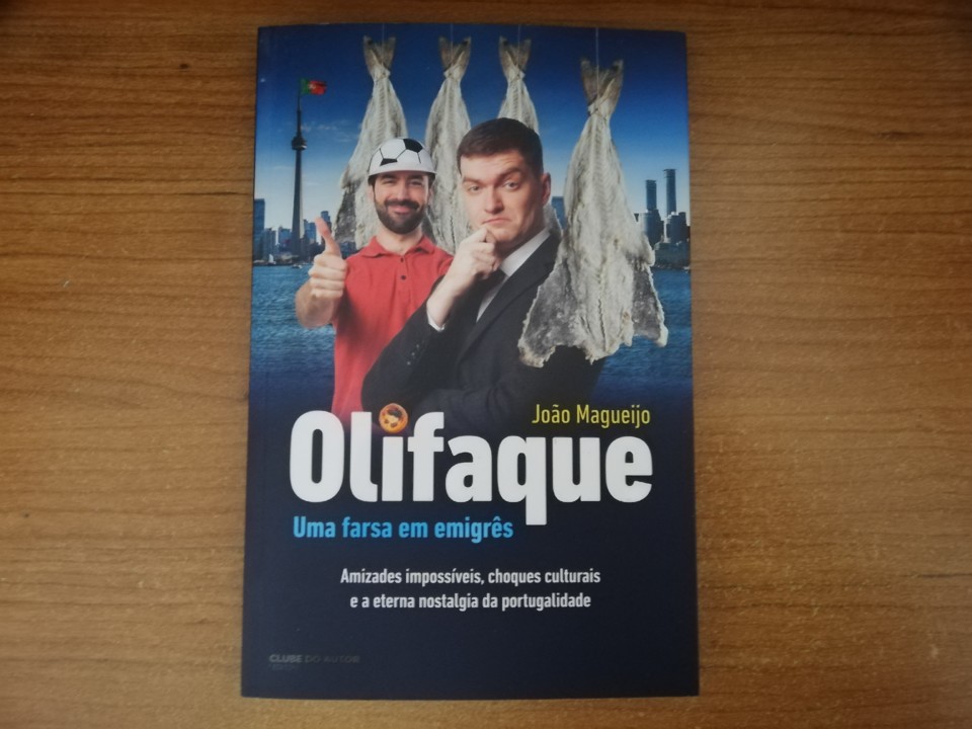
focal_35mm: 26
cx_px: 486
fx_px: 730
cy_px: 364
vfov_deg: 53.1
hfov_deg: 67.3
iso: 500
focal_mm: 3.81
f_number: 2.2
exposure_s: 1/20
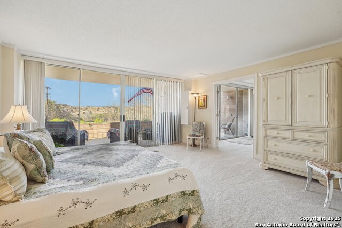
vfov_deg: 72.1
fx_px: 157
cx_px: 171
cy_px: 114
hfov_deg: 95.0
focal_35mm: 16
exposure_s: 1/30
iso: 125
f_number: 8
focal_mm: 16.5
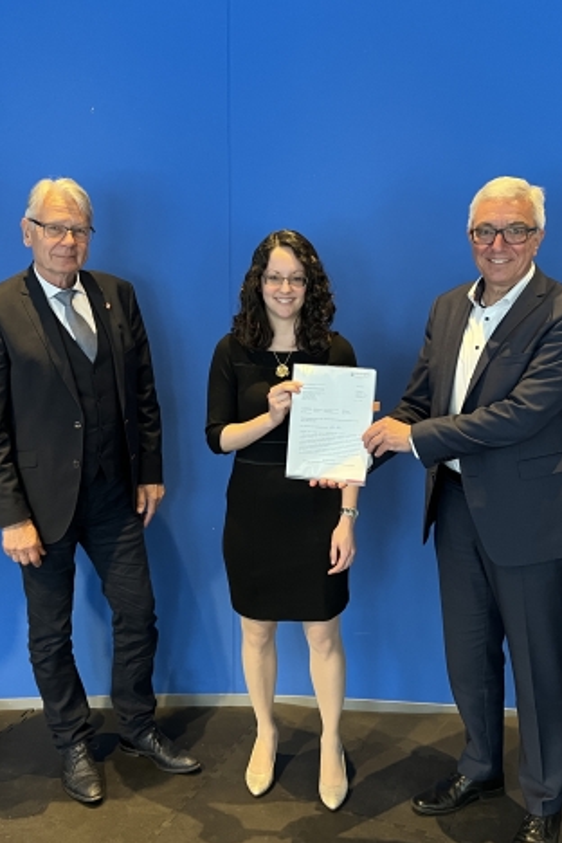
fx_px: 866
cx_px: 288
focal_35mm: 37
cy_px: 414
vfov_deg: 51.9
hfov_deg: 35.9
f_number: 1.5
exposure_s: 1/50
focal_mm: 5.7
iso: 400
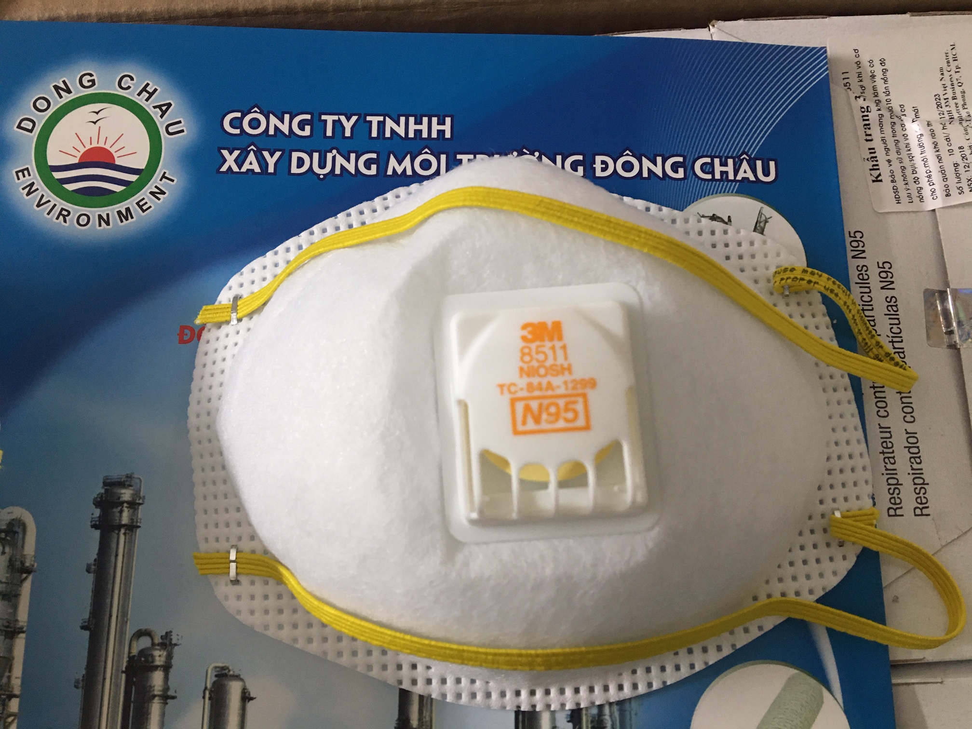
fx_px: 814
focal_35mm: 29
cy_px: 364
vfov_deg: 48.2
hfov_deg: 61.7
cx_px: 486
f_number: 2.2
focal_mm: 4.15
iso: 80
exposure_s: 1/17
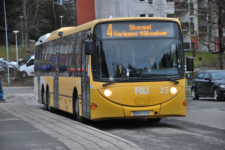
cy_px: 75
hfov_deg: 16.1
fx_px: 798
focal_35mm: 128
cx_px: 112
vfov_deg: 10.8
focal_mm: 85
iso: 320
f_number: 5.6
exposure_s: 1/125
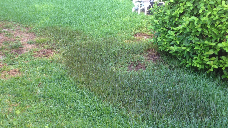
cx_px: 117
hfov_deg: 54.0
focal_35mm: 37
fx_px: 224
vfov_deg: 31.9
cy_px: 51
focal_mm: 4.13
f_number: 2.4
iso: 64
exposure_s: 1/60
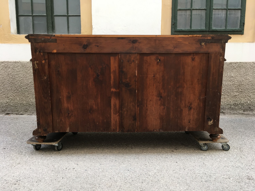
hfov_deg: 61.7
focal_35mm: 29
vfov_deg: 48.2
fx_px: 214
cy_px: 96
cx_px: 128
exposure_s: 1/100
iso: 32
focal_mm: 4.15
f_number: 2.2
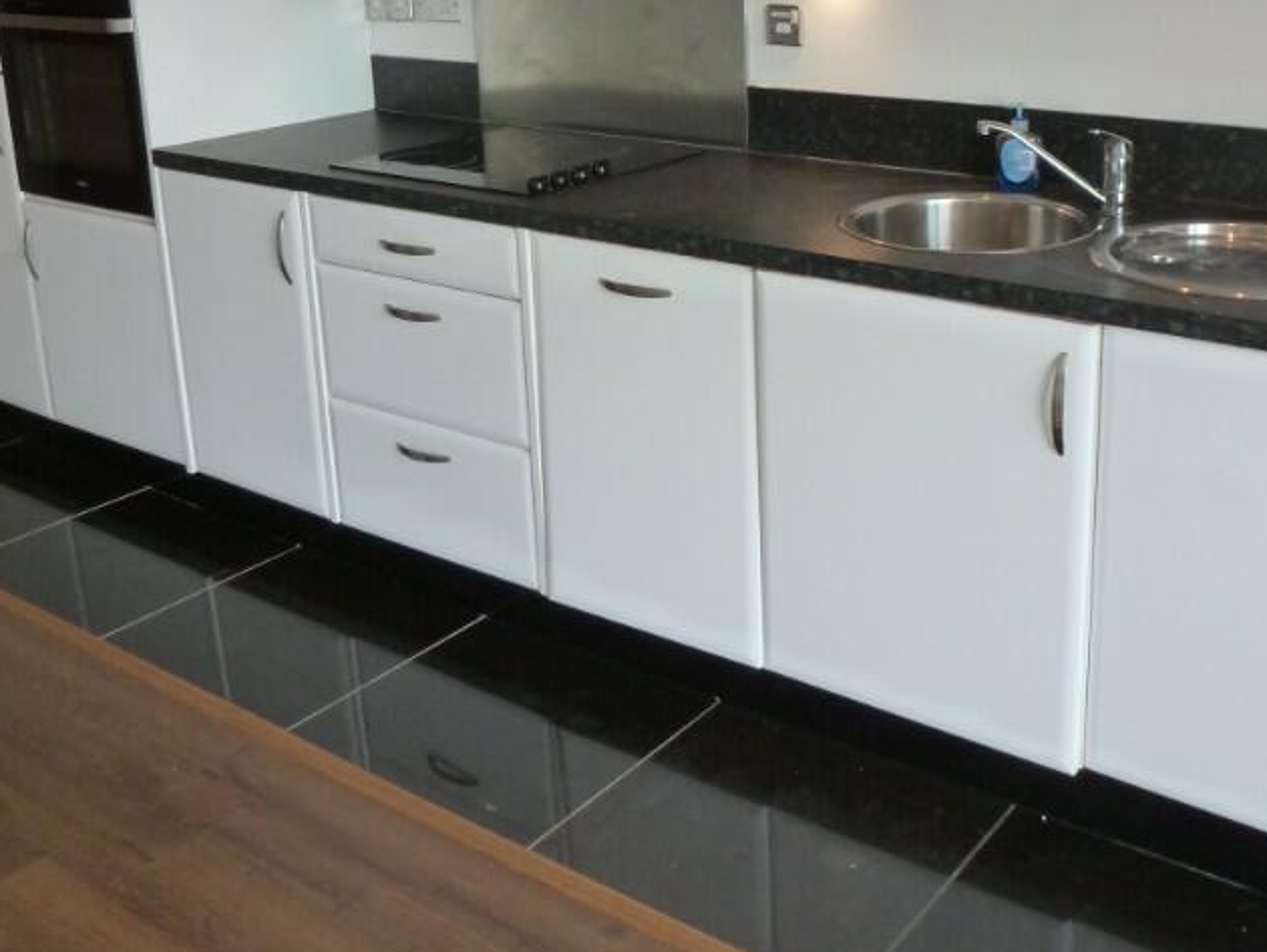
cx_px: 814
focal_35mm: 39
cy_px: 240
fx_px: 1428
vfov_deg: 36.0
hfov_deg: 47.3
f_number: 3.3
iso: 200
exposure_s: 1/60
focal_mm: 4.3
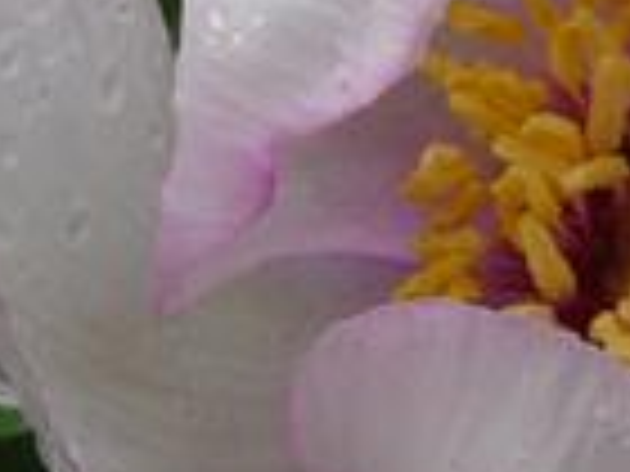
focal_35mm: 229
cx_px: 378
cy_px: 315
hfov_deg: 8.6
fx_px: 4168
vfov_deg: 6.5
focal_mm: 5
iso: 100
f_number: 3.4
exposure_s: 1/500
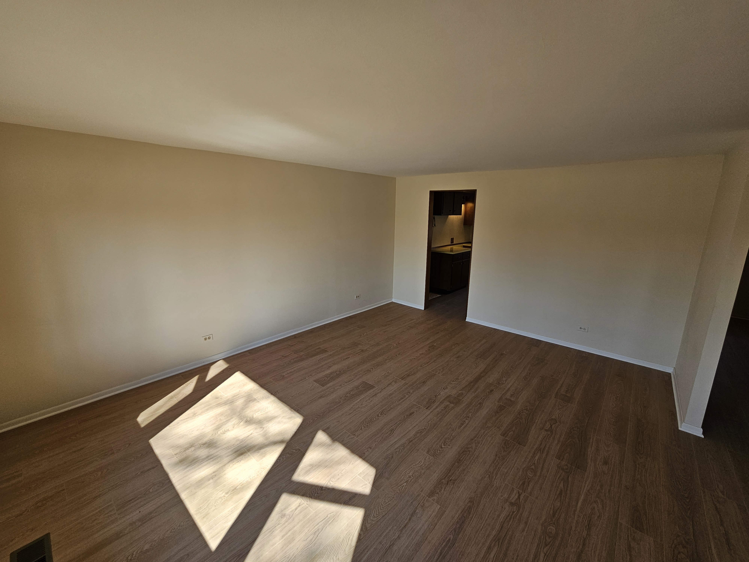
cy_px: 281
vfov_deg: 89.9
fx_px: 281
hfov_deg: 106.2
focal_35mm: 13
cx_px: 374
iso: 50
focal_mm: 2.2
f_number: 2.2
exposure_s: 1/146
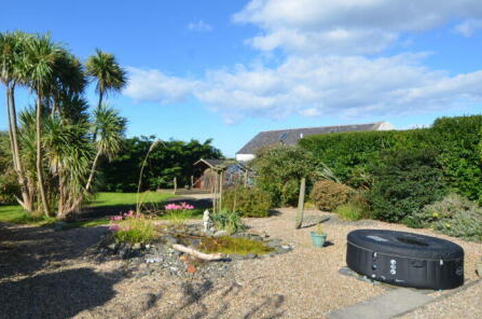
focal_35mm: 22
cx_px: 175
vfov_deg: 57.0
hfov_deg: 77.0
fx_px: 294
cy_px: 151
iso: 125
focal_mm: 10
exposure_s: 1/250
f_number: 8
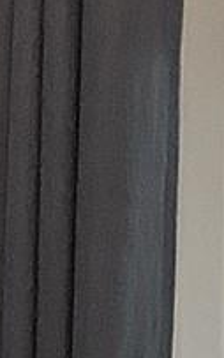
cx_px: 99
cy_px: 896
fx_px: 3241
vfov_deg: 6.0
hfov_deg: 4.0
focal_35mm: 332
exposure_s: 1/60
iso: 80
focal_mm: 3.3
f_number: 2.4
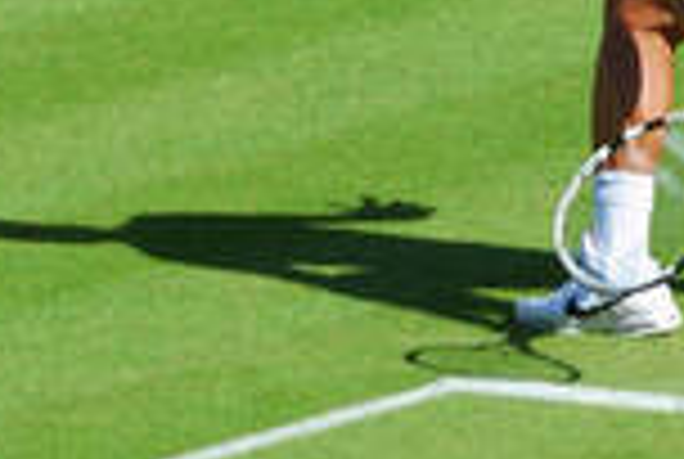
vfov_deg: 0.8
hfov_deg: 1.1
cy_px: -284
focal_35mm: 1796
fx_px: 34191
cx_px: 320
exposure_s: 1/400
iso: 110
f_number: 5.3
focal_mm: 260
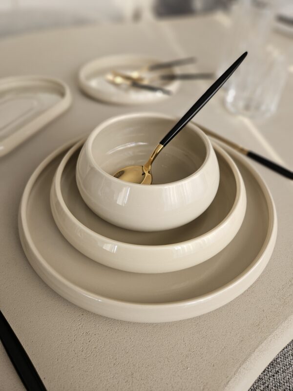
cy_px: 196
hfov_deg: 58.9
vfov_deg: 73.9
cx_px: 146
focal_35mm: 23
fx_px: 260
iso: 40
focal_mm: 5.4
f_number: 1.8
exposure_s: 1/120
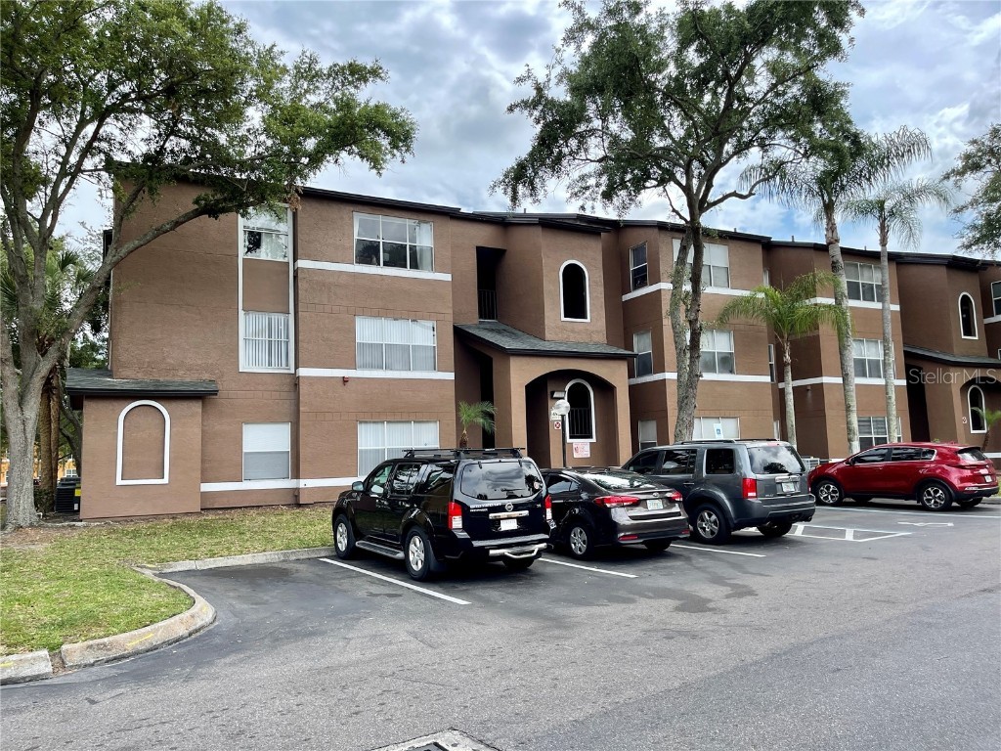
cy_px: 376
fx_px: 752
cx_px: 500
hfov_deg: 67.3
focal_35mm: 26
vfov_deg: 53.1
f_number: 1.6
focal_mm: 5.1
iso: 32
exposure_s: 1/1403
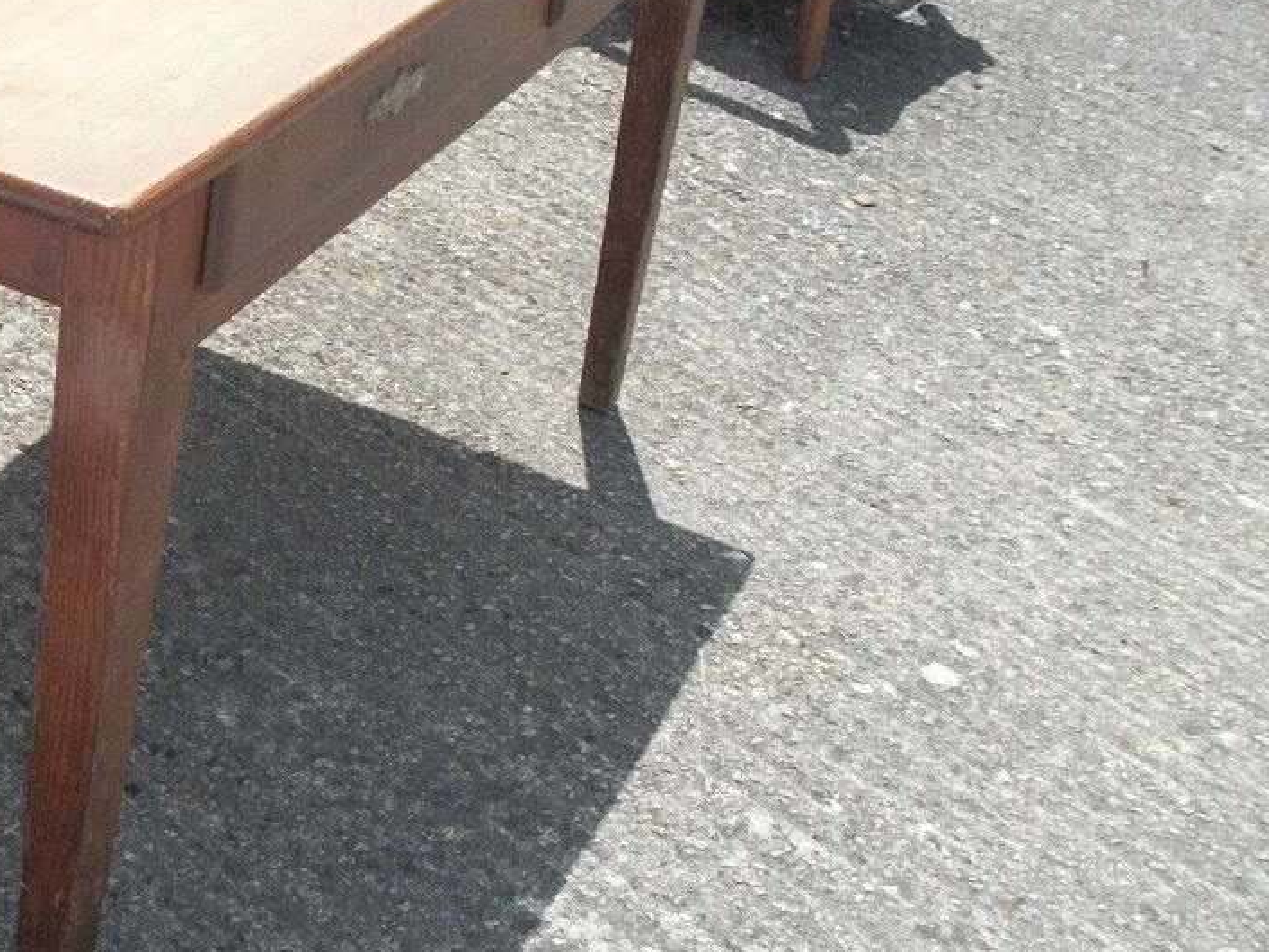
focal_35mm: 58
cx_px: 120
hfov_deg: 31.6
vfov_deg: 25.2
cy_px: 350
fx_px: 2127
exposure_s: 1/320
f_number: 8.8
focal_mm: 5.7
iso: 200
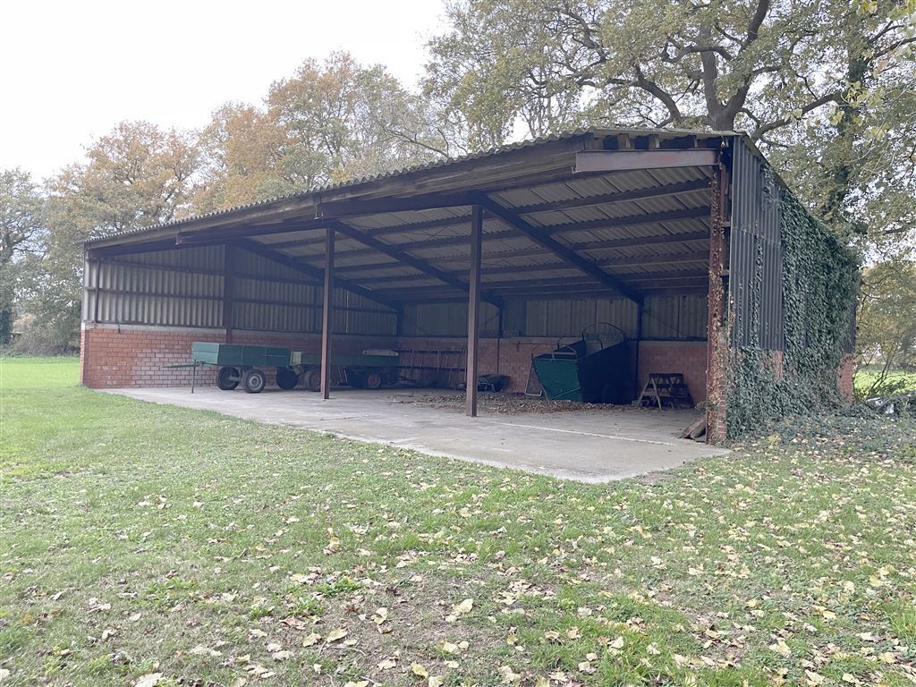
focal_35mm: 25
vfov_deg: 54.9
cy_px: 344
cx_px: 458
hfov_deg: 69.4
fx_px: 662
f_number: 1.6
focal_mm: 5.1
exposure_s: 1/60
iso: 250
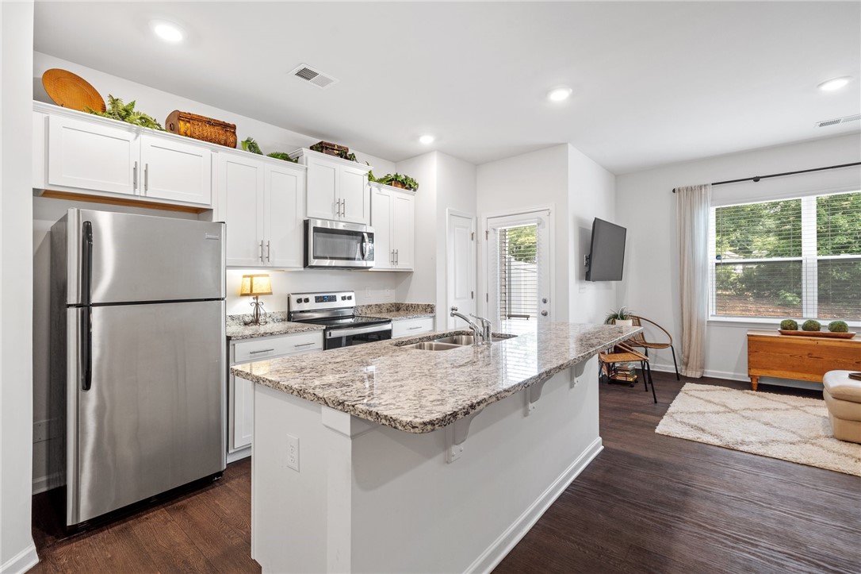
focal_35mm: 15
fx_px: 359
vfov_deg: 77.3
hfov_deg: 100.4
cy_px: 287
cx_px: 430
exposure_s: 1/2.5
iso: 320
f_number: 8
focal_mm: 15
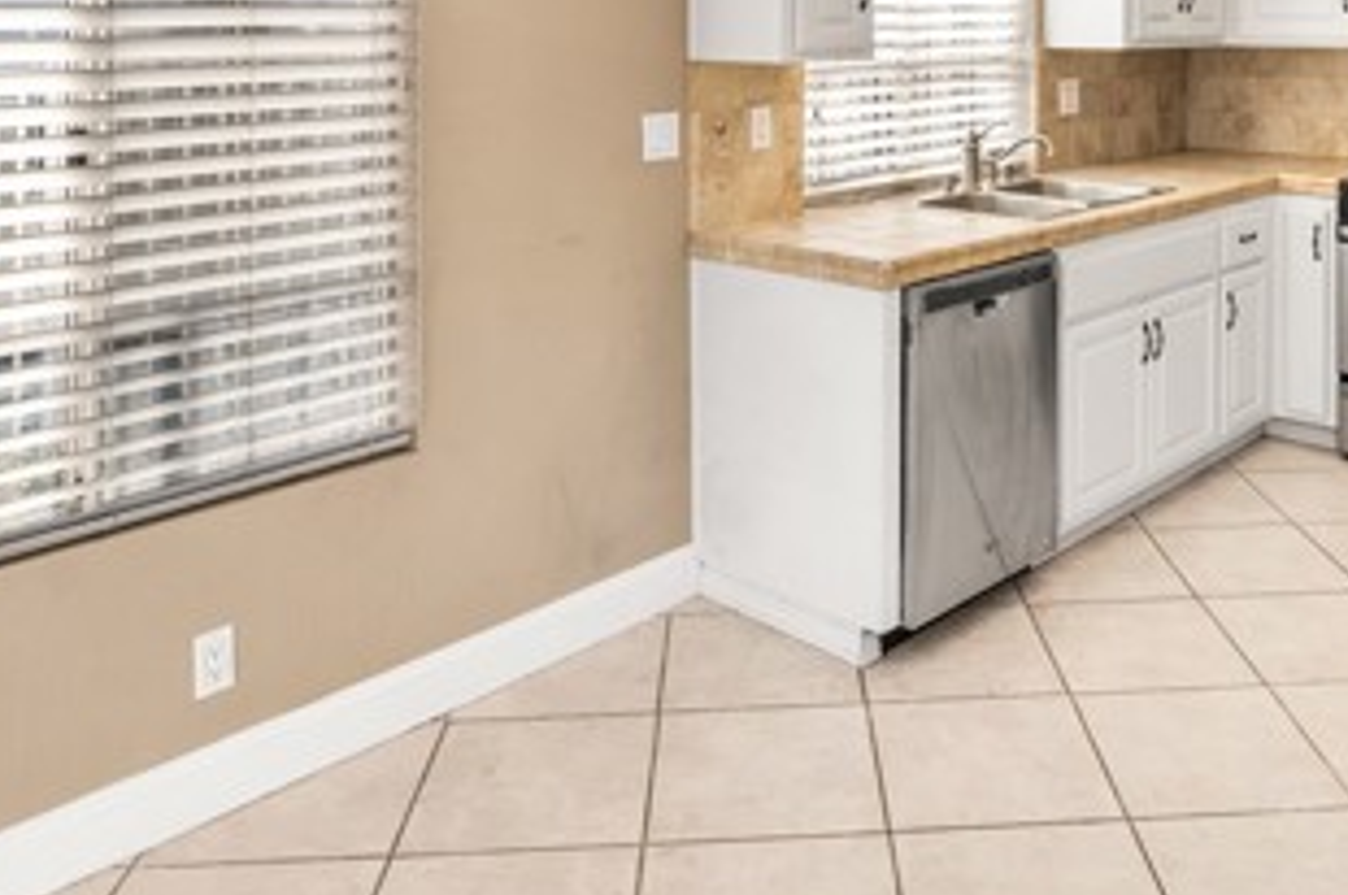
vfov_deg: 39.5
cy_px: 104
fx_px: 1160
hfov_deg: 60.1
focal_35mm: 31
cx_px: 774
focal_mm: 15
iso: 100
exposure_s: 1/50
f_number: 9
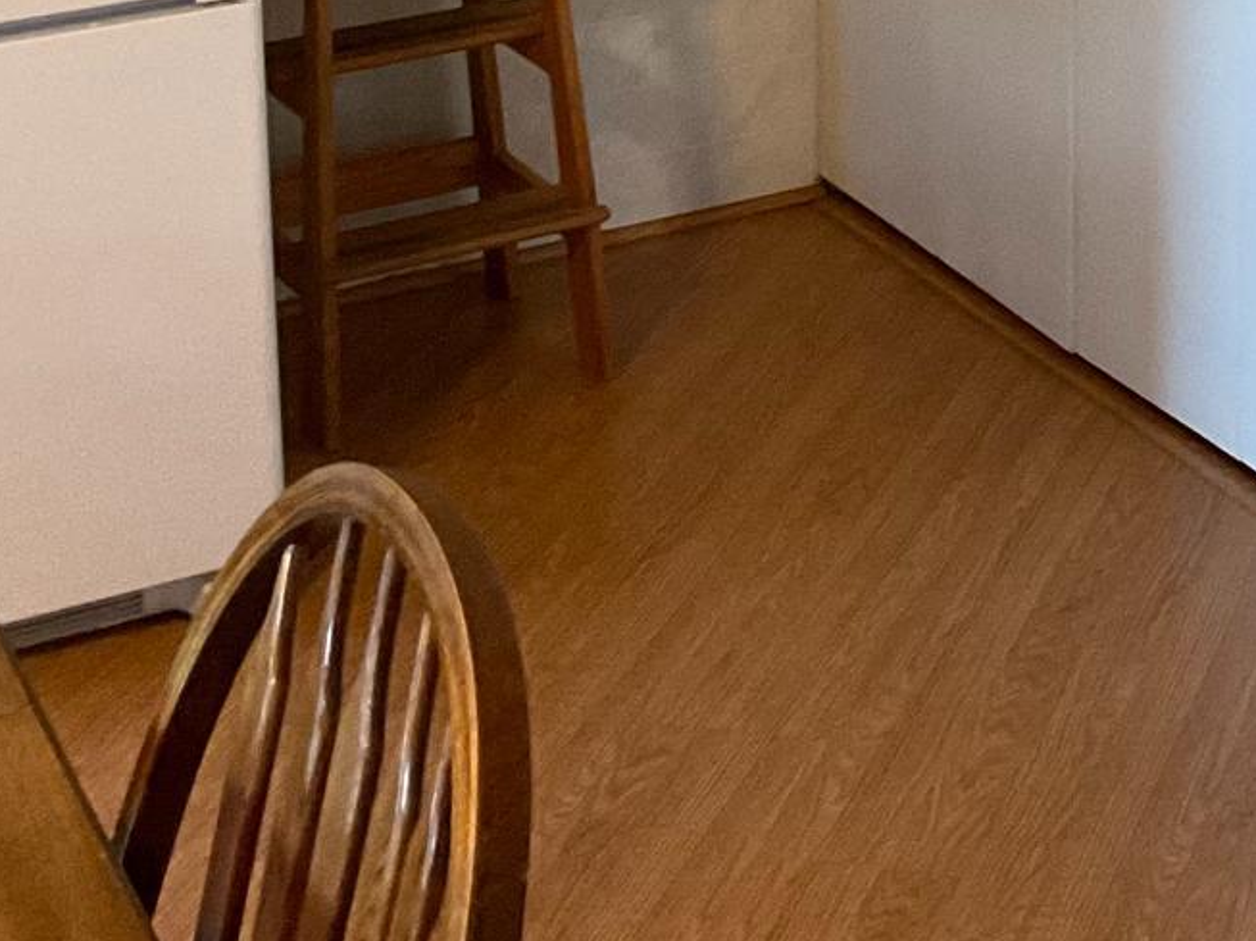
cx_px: 1343
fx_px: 3300
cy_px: -439
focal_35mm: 91
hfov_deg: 20.6
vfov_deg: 15.1
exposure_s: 1/60
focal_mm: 3
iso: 200
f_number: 1.8
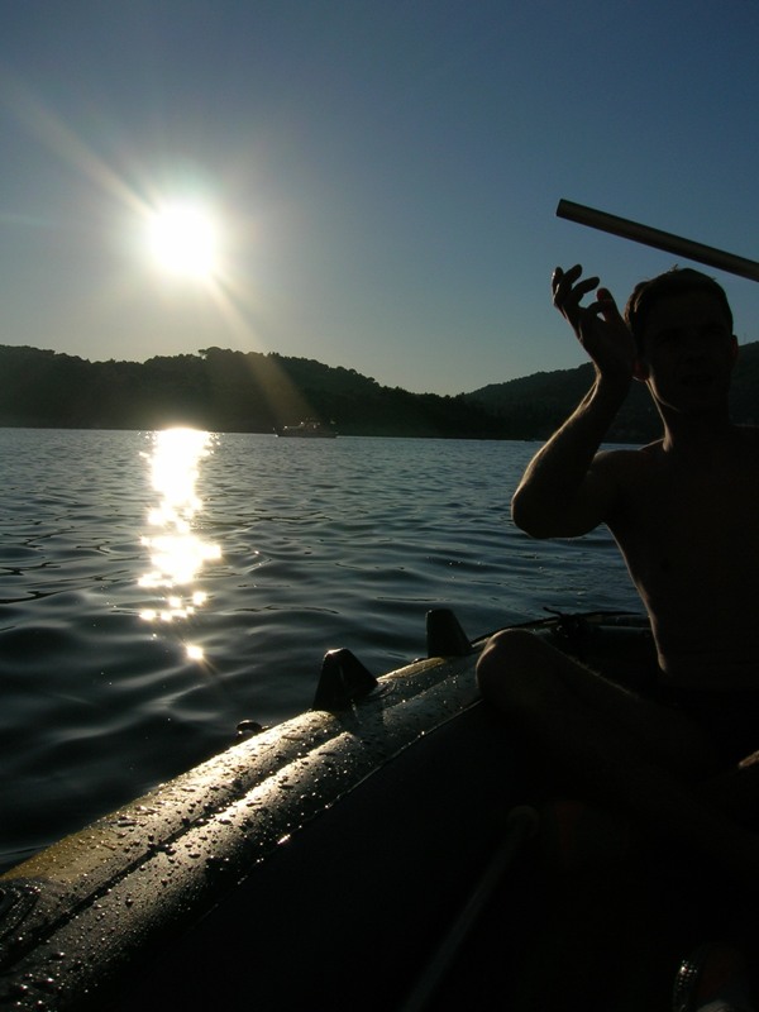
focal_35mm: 35
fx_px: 1023
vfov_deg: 52.6
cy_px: 506
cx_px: 380
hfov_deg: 40.7
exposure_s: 1/3000
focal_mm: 5.8
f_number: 4.9
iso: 50
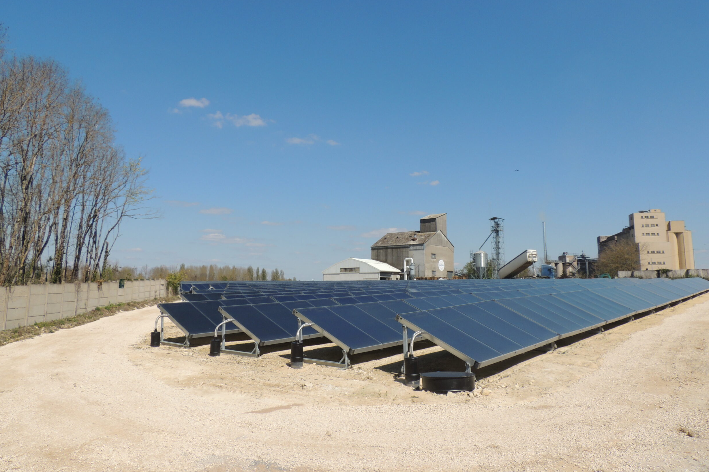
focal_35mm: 26
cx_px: 340
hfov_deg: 69.4
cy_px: 206
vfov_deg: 49.4
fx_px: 512
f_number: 3.7
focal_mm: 4.3
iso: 100
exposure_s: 1/1250
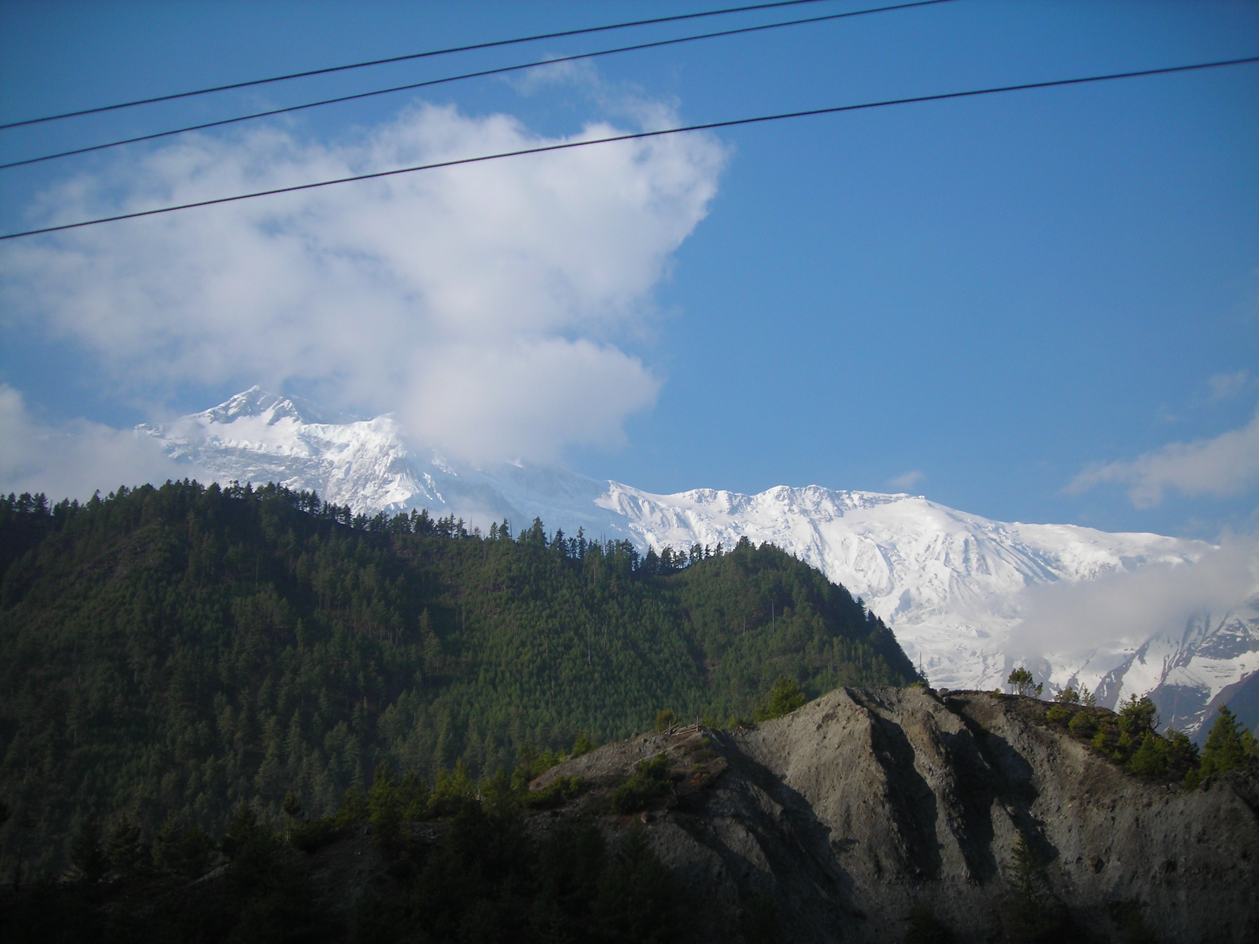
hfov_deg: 49.0
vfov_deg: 37.7
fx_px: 1382
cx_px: 630
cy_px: 472
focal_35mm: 38
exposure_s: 1/166
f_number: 6.4
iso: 50
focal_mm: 6.3
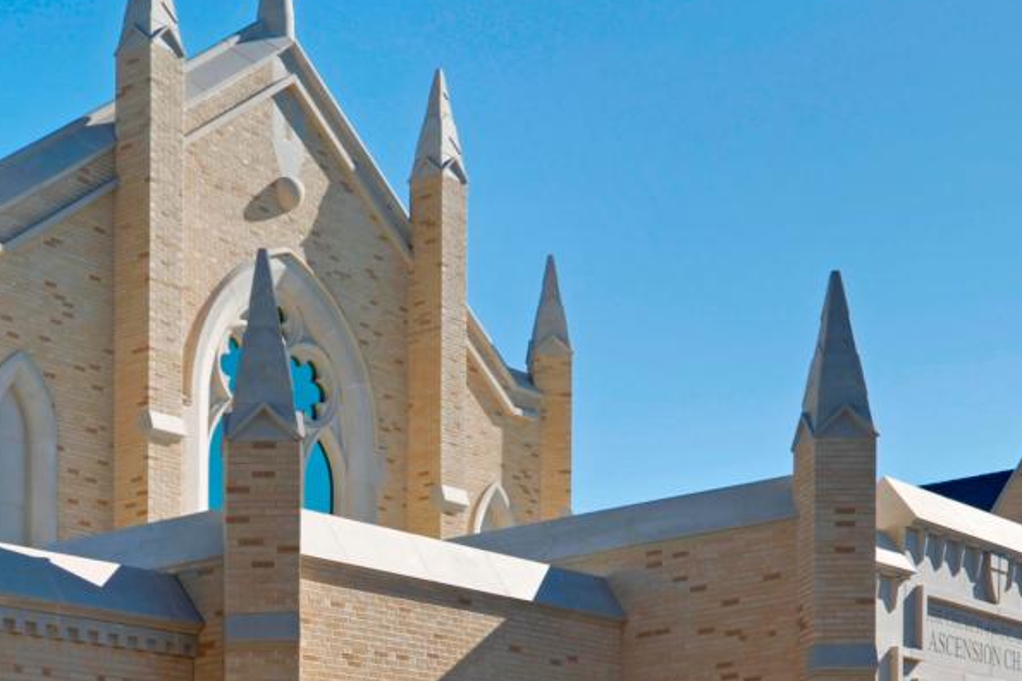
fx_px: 1817
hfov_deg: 31.0
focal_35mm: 64
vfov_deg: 21.0
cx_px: 277
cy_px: 518
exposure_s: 1/160
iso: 100
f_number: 6.3
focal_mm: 19
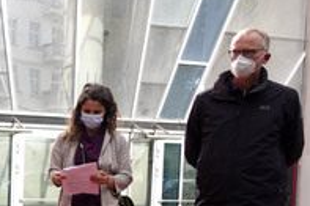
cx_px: -23
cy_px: 203
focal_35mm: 55
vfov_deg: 23.6
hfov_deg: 32.4
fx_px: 473
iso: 80
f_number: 1.8
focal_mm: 9.4
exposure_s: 1/100
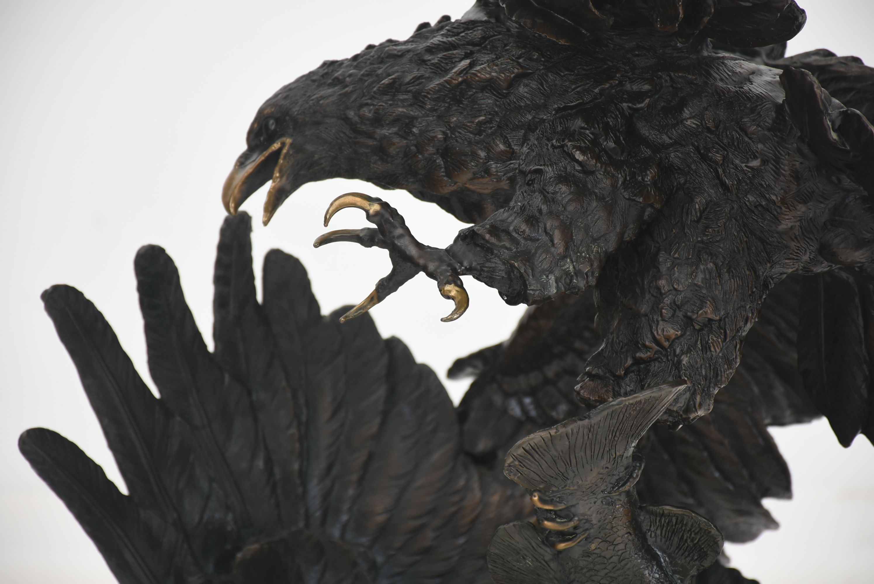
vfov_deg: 6.6
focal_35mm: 210
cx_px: 437
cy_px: 292
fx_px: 5102
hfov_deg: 9.8
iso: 200
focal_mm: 140
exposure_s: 1/100
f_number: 7.1
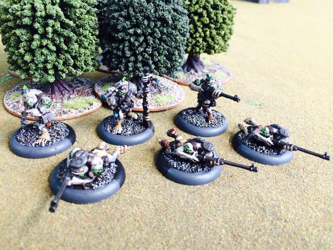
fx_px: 279
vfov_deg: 48.2
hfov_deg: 61.7
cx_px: 166
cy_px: 125
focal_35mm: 29
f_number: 2.2
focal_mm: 4.15
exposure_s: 1/30
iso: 200
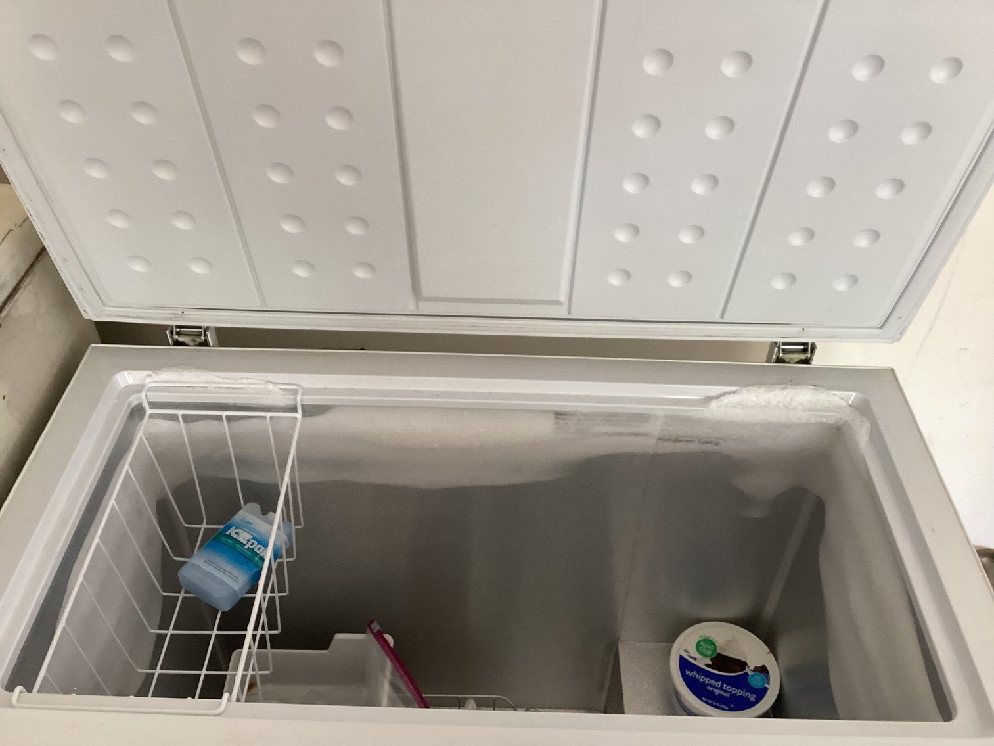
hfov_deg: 58.3
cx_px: 497
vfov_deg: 45.4
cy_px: 373
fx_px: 890
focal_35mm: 31
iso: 160
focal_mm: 3.3
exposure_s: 1/60
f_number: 2.4
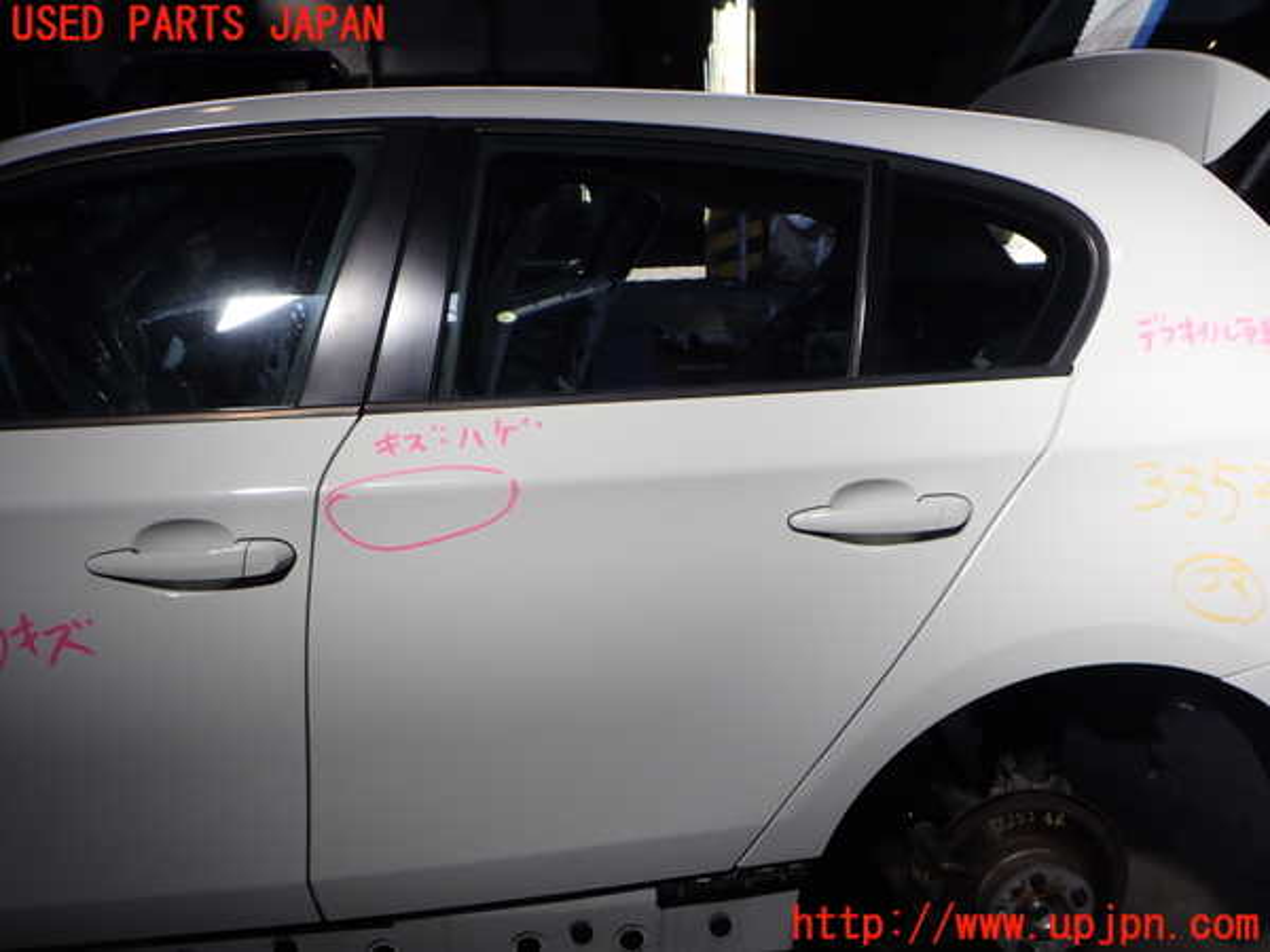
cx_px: 635
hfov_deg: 60.0
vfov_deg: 46.8
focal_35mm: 30
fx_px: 1101
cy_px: 476
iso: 100
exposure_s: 1/320
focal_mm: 5.4
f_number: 3.2
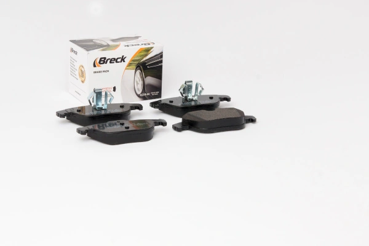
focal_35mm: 82
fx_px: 846
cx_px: 184
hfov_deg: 24.6
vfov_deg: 16.6
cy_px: 123
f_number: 13
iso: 100
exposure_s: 1/200
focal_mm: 55
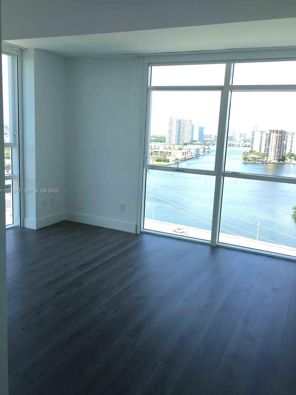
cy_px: 191
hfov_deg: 46.8
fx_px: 342
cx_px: 149
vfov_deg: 60.0
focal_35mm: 30
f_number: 2.2
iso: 32
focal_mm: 4.15
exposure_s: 1/233
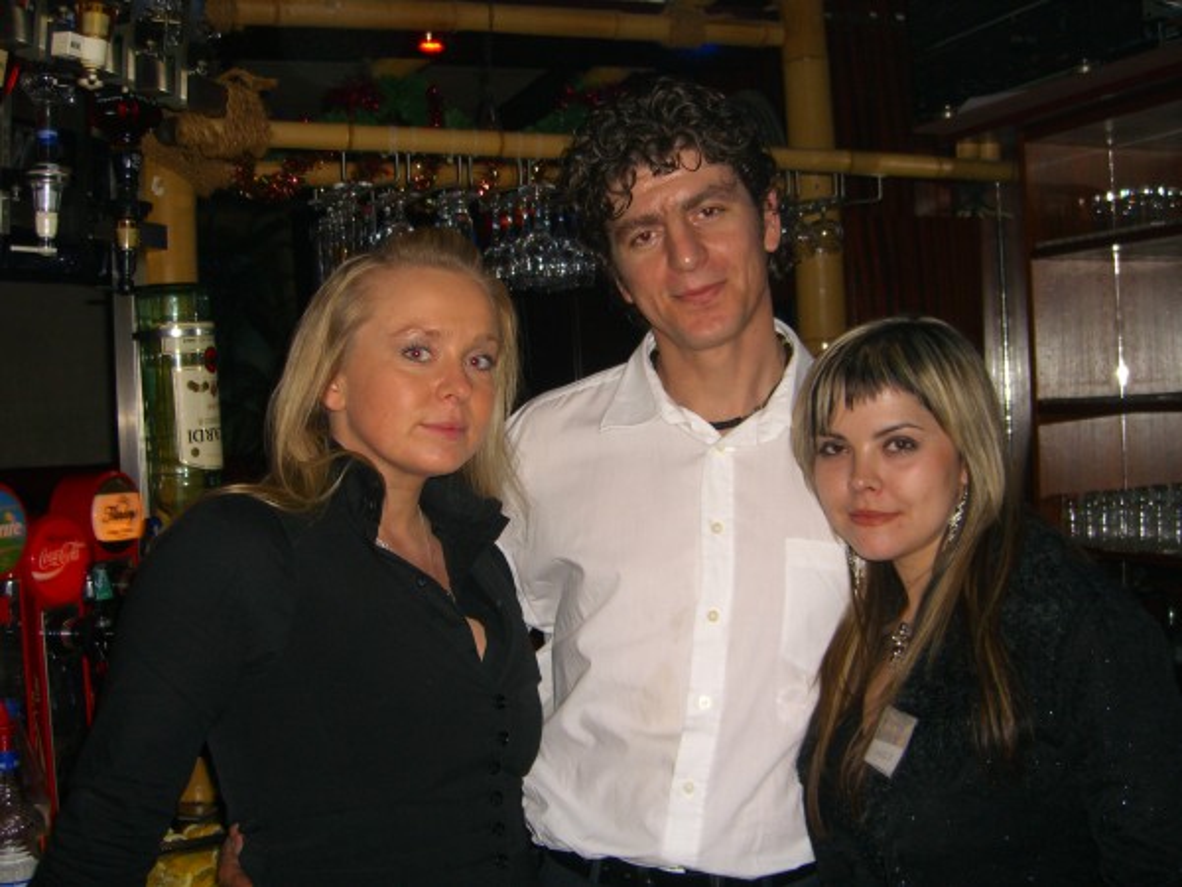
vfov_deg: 37.7
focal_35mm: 38
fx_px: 1298
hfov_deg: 49.0
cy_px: 444
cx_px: 591
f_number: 2.8
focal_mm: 7.9
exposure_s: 1/60
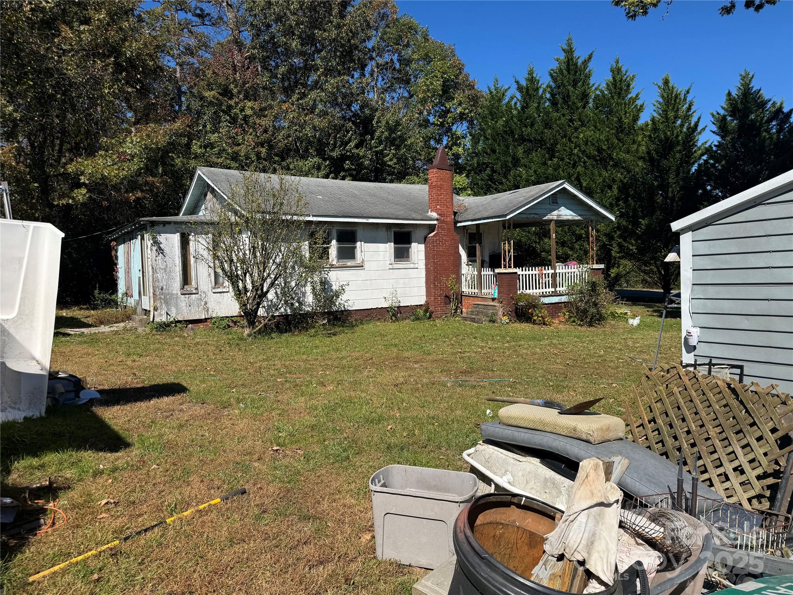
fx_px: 550
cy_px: 298
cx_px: 396
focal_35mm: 24
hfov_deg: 71.6
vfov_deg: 56.8
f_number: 1.78
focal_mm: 6.76
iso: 80
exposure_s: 1/4950
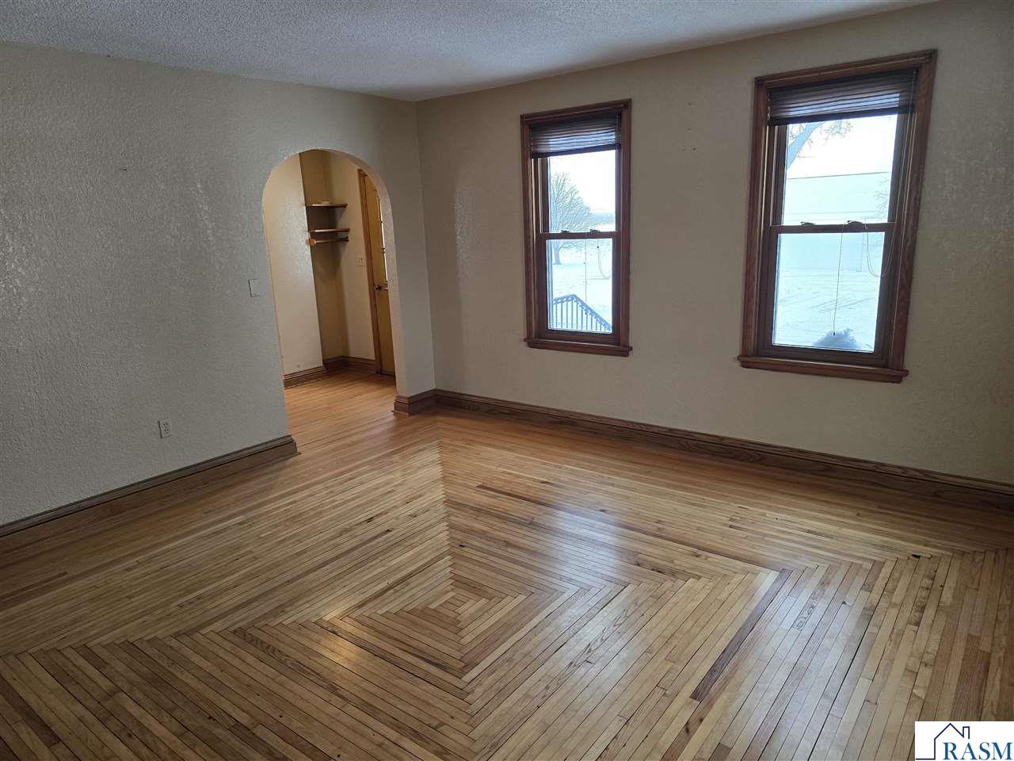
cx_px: 507
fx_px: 674
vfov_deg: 58.9
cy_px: 380
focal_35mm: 23
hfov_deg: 73.9
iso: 160
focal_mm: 6.3
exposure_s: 1/120
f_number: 1.7
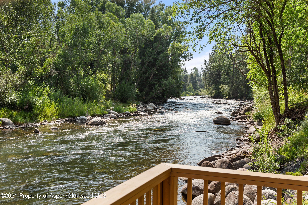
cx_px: 154
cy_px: 102
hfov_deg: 54.4
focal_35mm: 35
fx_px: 300
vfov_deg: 37.9
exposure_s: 1/100
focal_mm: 35
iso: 100
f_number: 7.1
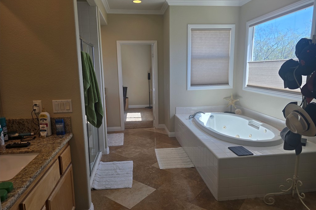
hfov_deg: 73.8
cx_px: 158
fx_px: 211
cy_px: 104
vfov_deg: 53.1
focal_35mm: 24
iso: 12
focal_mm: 6.3
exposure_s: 1/121
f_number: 1.7
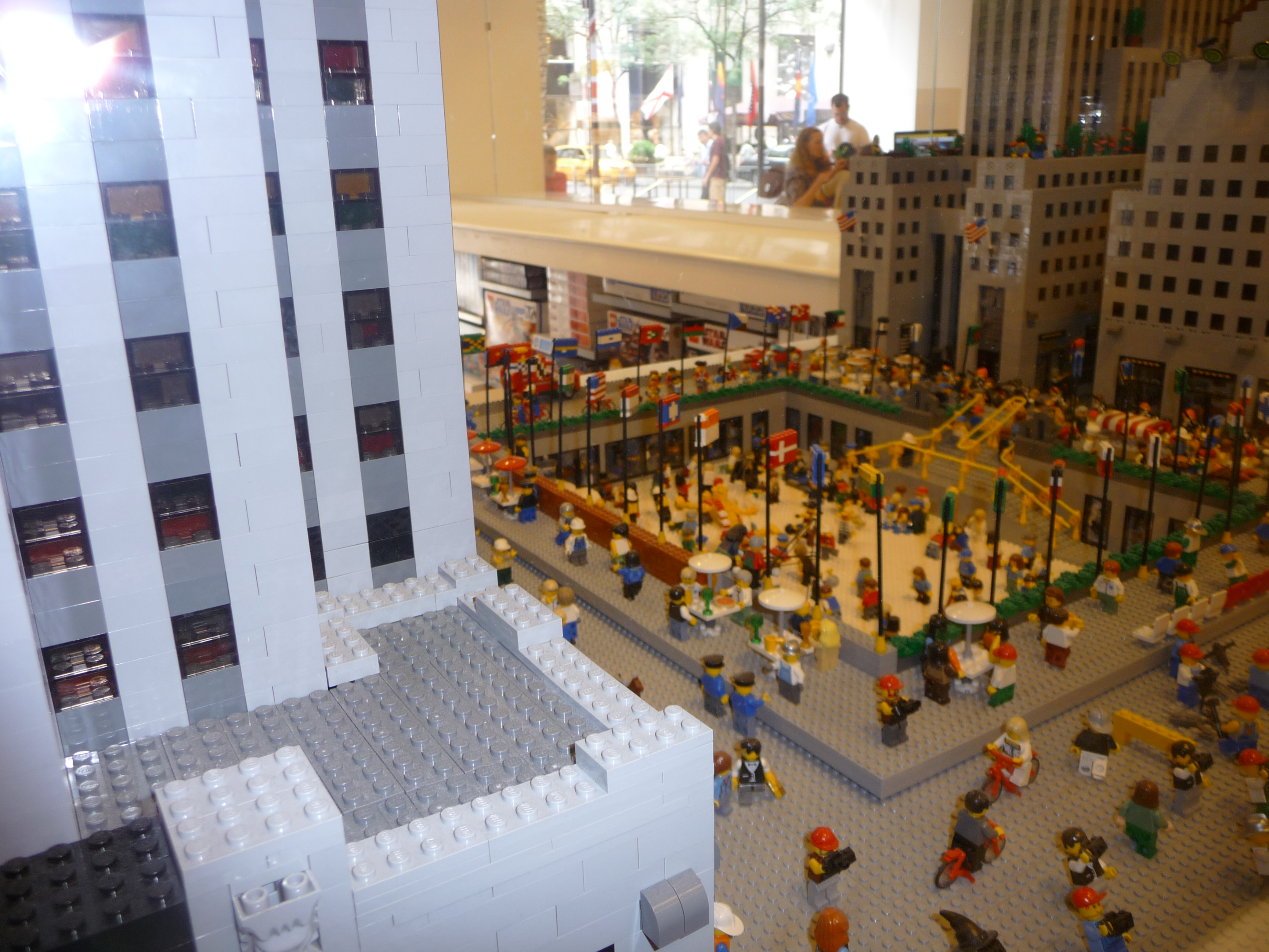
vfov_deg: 49.7
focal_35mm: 28
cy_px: 476
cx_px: 634
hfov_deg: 63.4
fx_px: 1026
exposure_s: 1/30
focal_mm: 4.7
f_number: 3.3
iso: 100
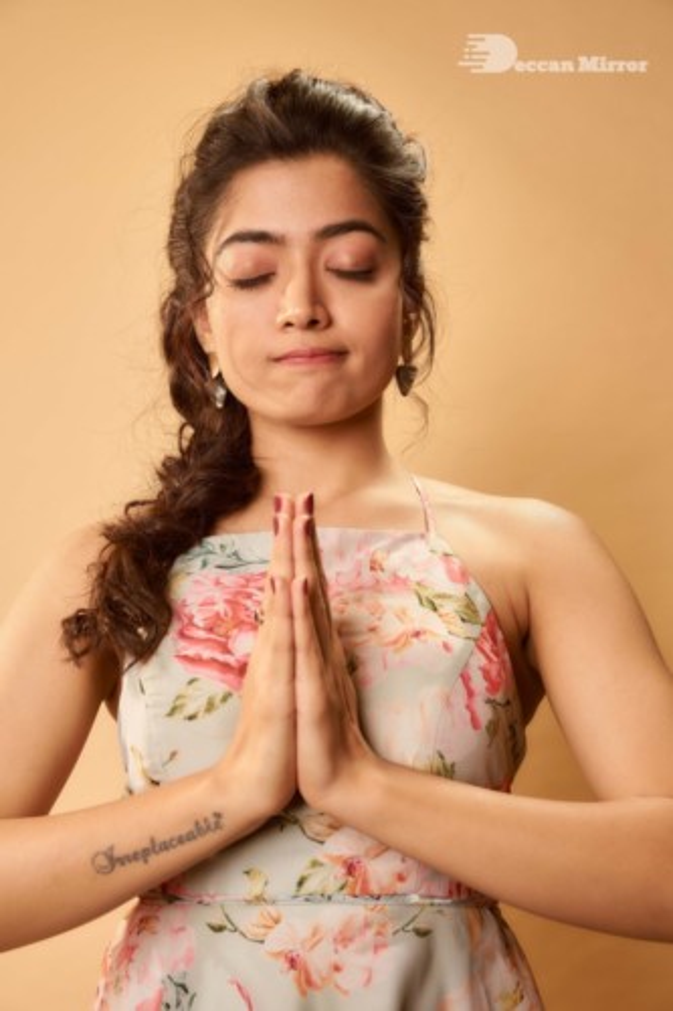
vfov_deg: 36.3
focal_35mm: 55
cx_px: 336
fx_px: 1543
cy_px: 506
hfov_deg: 24.6
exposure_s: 1/200
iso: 1250
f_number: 6.7
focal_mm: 55
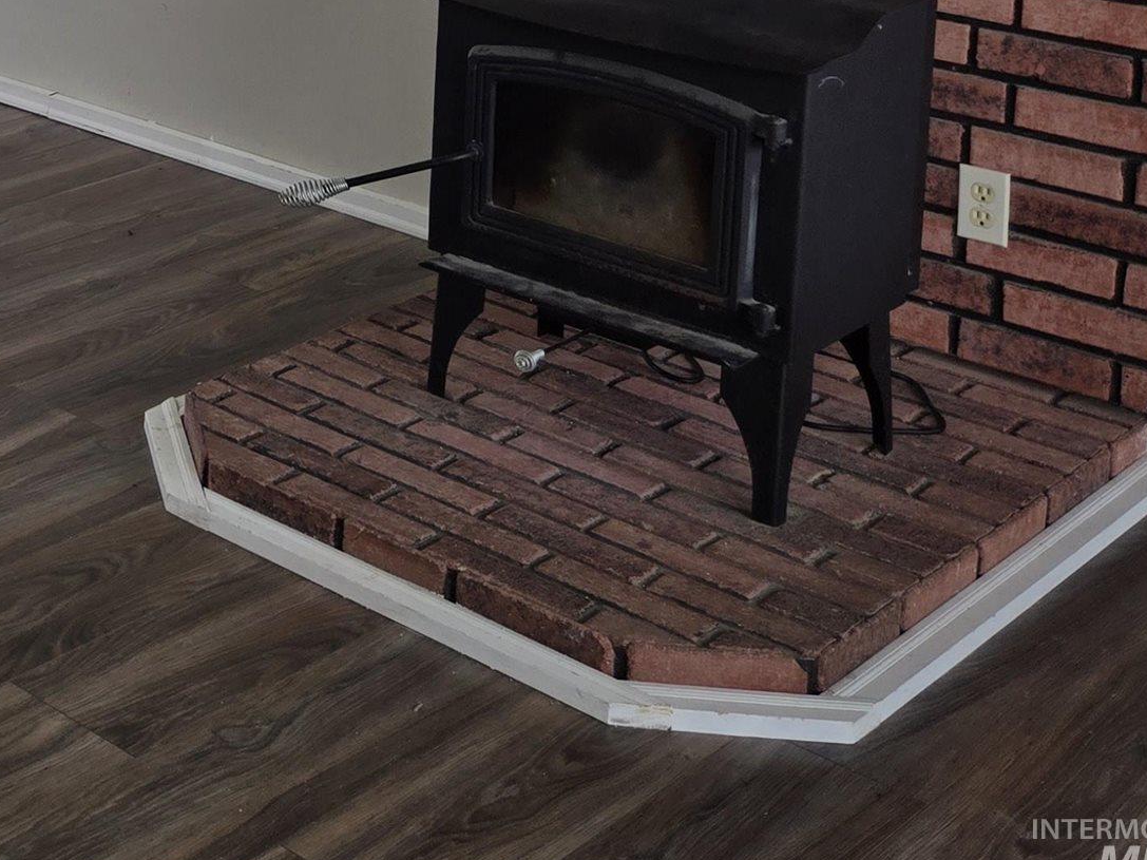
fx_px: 2154
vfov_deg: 20.5
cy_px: -276
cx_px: -345
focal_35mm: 65
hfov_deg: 25.6
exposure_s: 1/337
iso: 25
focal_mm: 5.4
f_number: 1.8
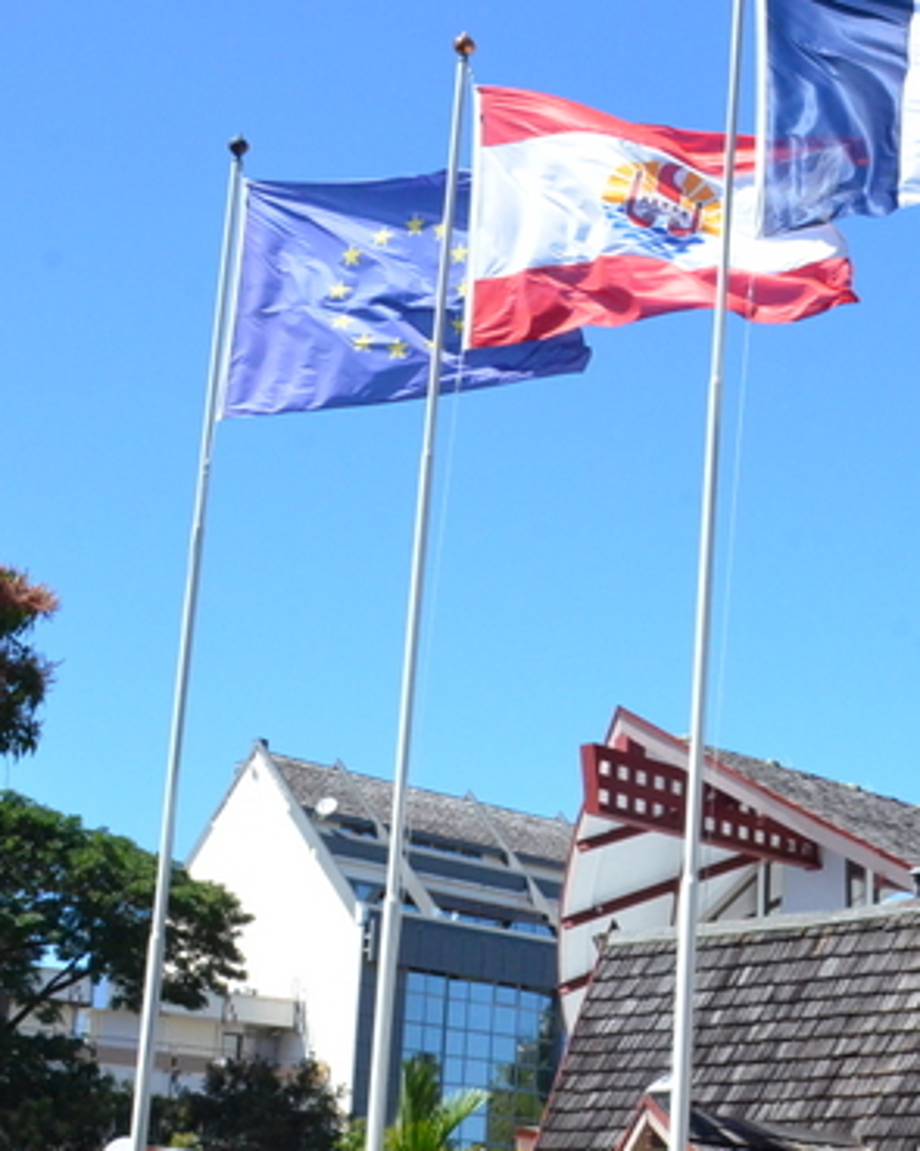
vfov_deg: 27.0
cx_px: 942
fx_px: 2384
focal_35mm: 70
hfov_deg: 21.0
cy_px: 764
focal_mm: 23
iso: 2500
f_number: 18
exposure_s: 1/1250
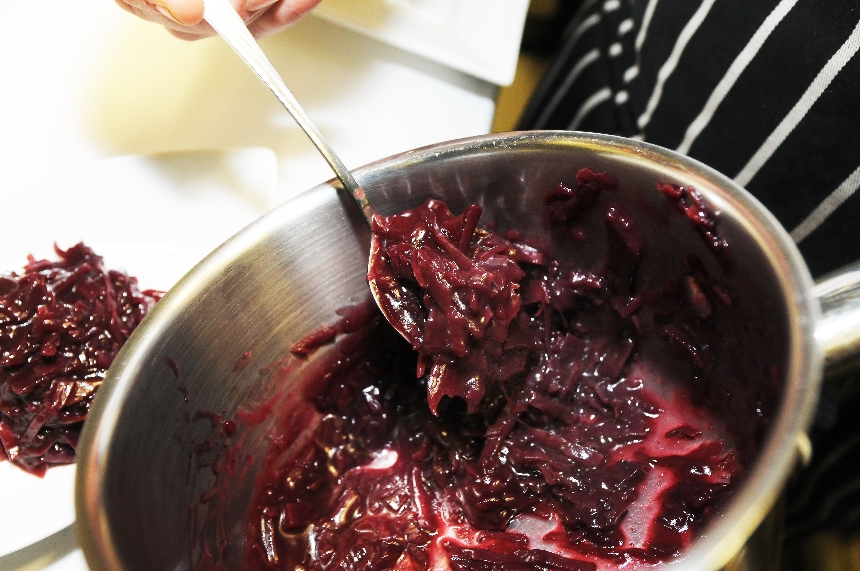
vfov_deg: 41.6
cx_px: 430
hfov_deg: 59.6
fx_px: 752
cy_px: 286
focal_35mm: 32
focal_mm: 21
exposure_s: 1/60
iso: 800
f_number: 4
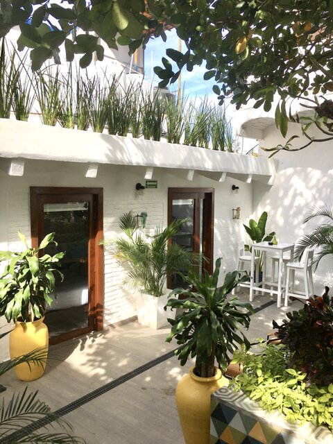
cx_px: 166
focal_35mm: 29
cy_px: 222
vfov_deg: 61.7
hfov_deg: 48.2
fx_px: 372
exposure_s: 1/620
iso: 25
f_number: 2.2
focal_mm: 4.15
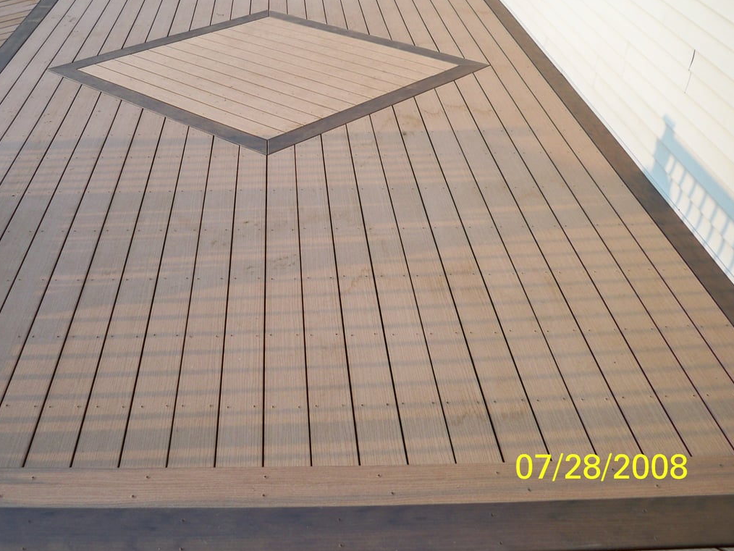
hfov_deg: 41.0
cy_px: 197
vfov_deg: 31.4
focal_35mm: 46
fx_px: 976
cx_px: 279
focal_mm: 6.3
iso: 80
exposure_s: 1/250
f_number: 3.1
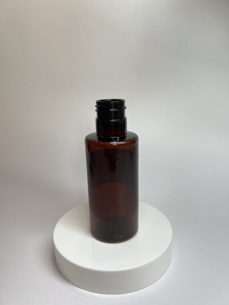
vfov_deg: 67.3
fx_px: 229
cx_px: 114
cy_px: 152
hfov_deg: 53.1
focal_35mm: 26
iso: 50
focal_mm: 5.7
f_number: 1.5
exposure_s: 1/377
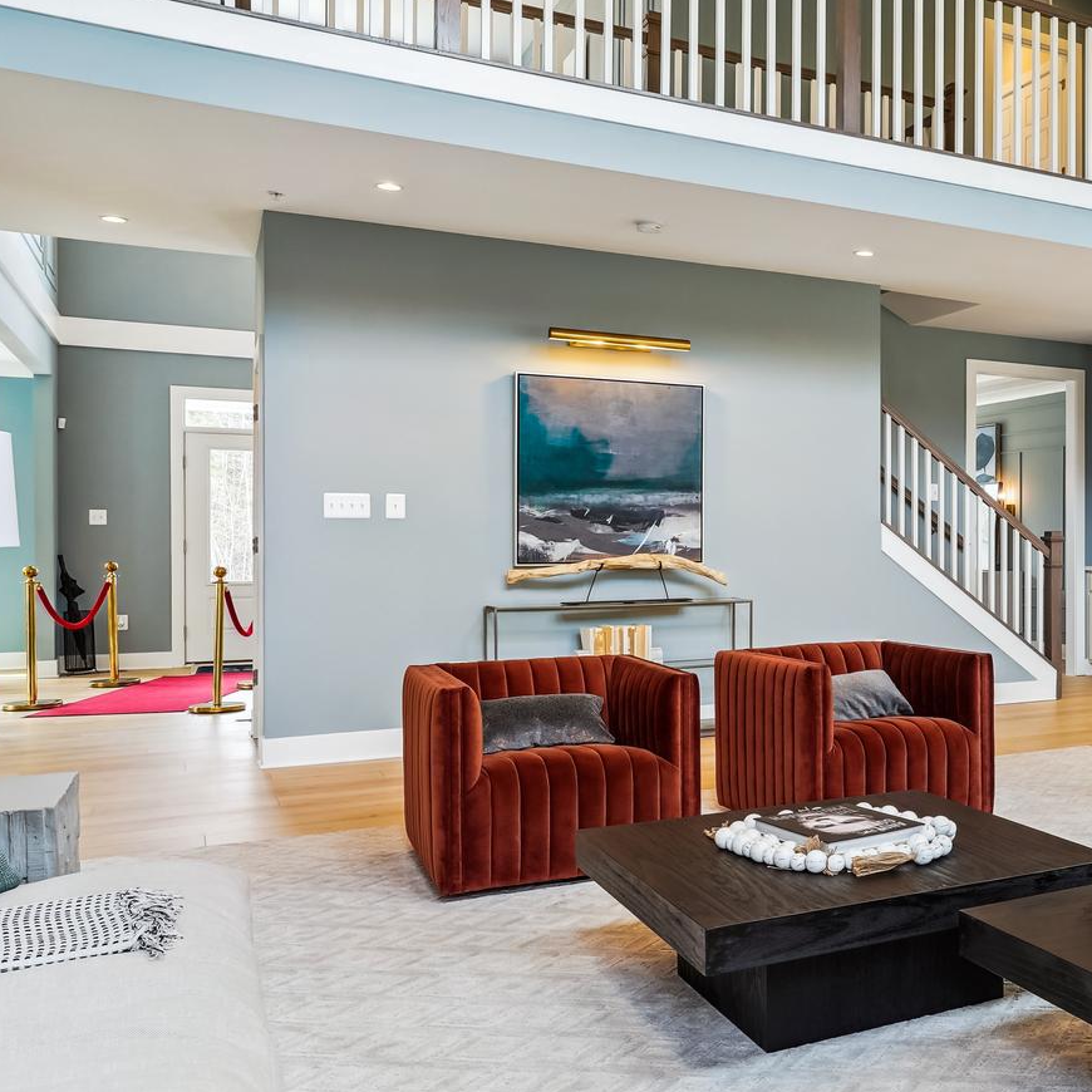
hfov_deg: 42.8
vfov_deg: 48.4
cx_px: 1052
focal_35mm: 34
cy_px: 588
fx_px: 1213
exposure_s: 1/8
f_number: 8
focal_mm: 17
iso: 100
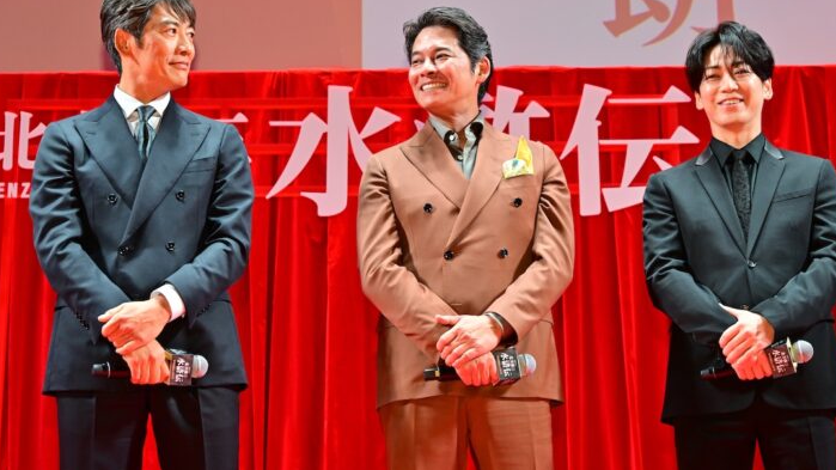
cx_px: 450
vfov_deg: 15.9
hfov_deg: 27.9
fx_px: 1685
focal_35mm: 76
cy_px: 261
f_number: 6
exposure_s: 1/200
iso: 1600
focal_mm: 65
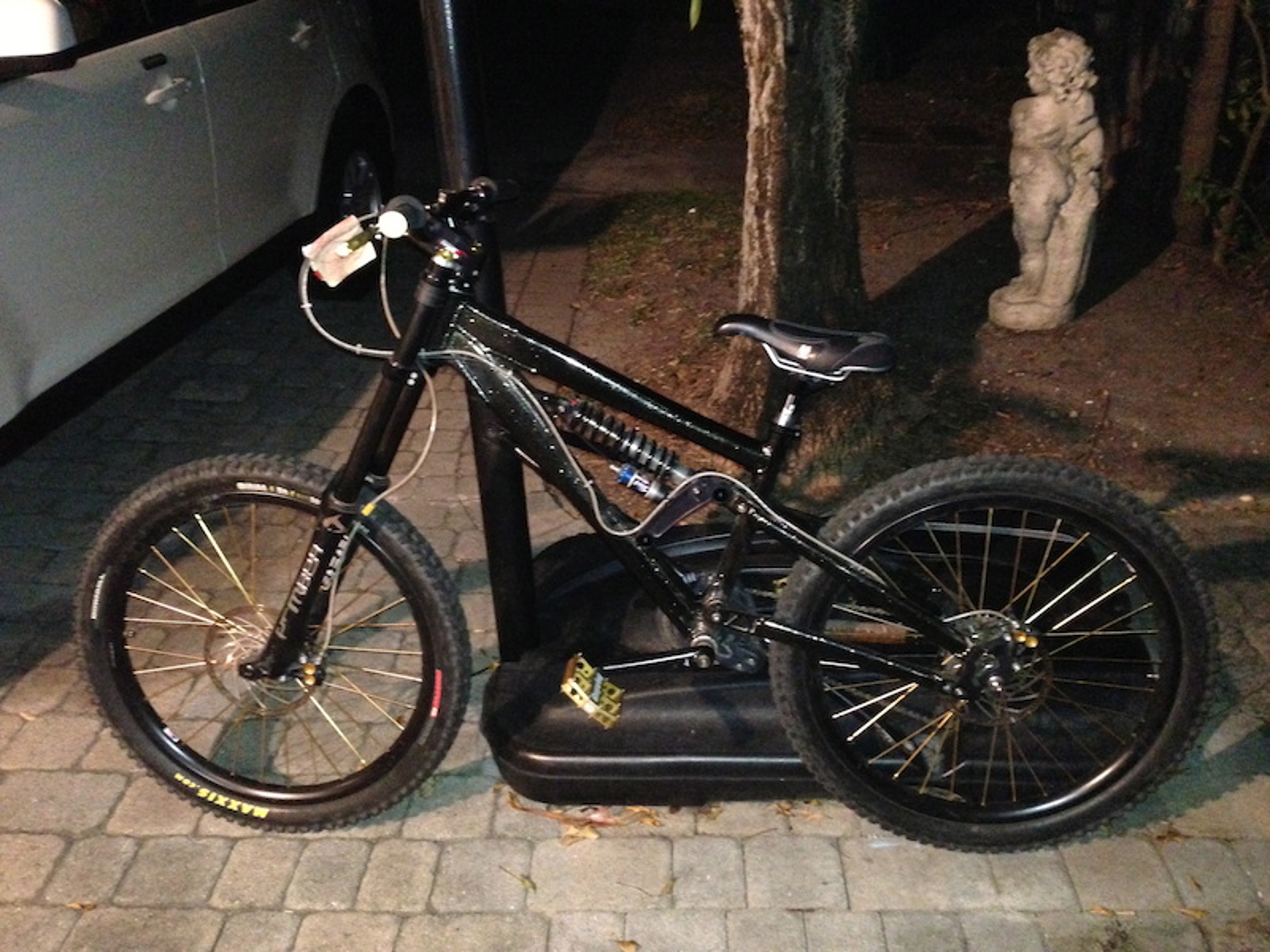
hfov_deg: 55.4
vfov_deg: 42.9
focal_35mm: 33
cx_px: 635
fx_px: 1211
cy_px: 476
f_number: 2.4
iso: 800
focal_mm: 4.13
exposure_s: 1/16
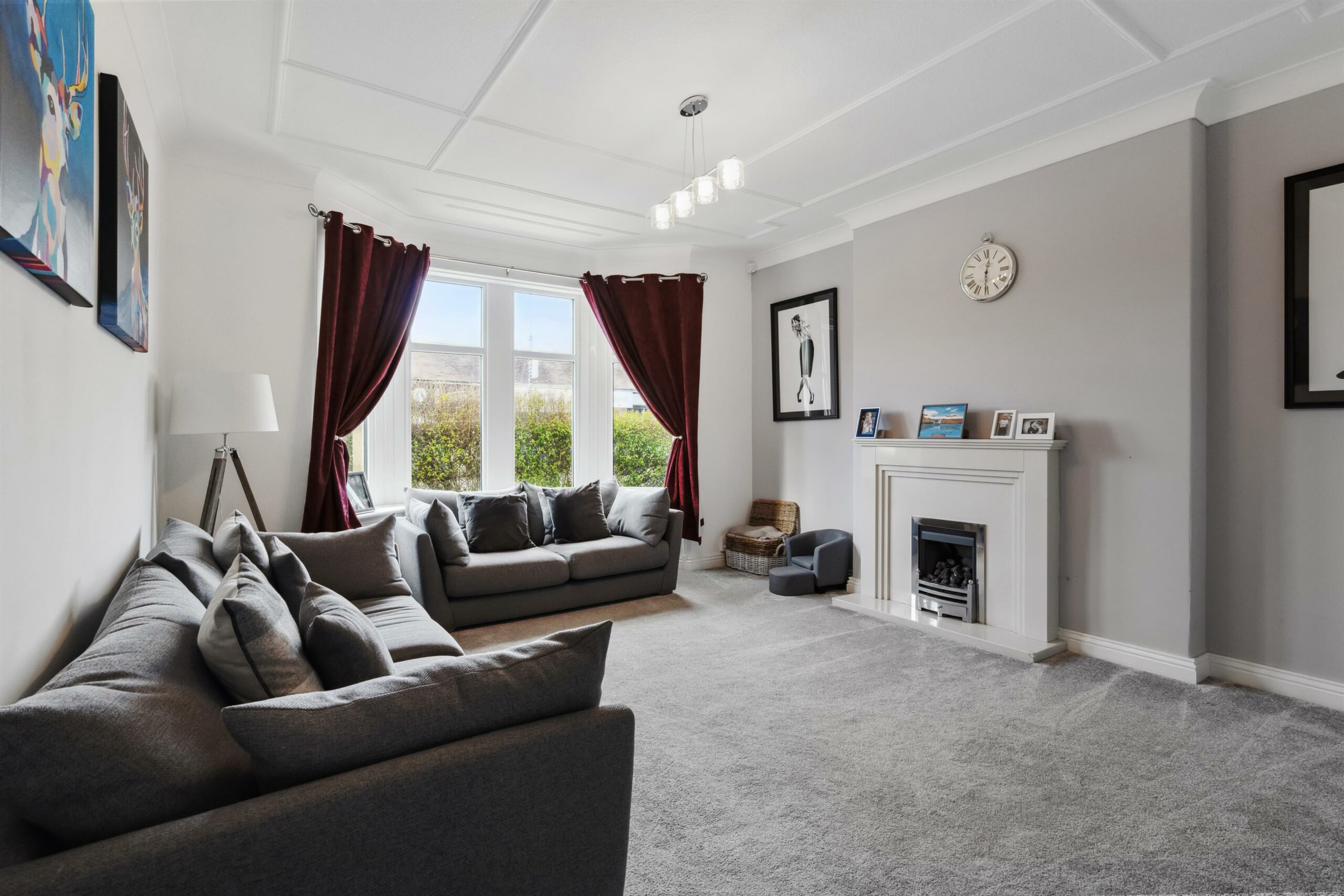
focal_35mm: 17
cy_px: 448
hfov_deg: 93.3
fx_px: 635
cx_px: 672
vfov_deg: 70.4
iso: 800
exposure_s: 1/40
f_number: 8
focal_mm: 16
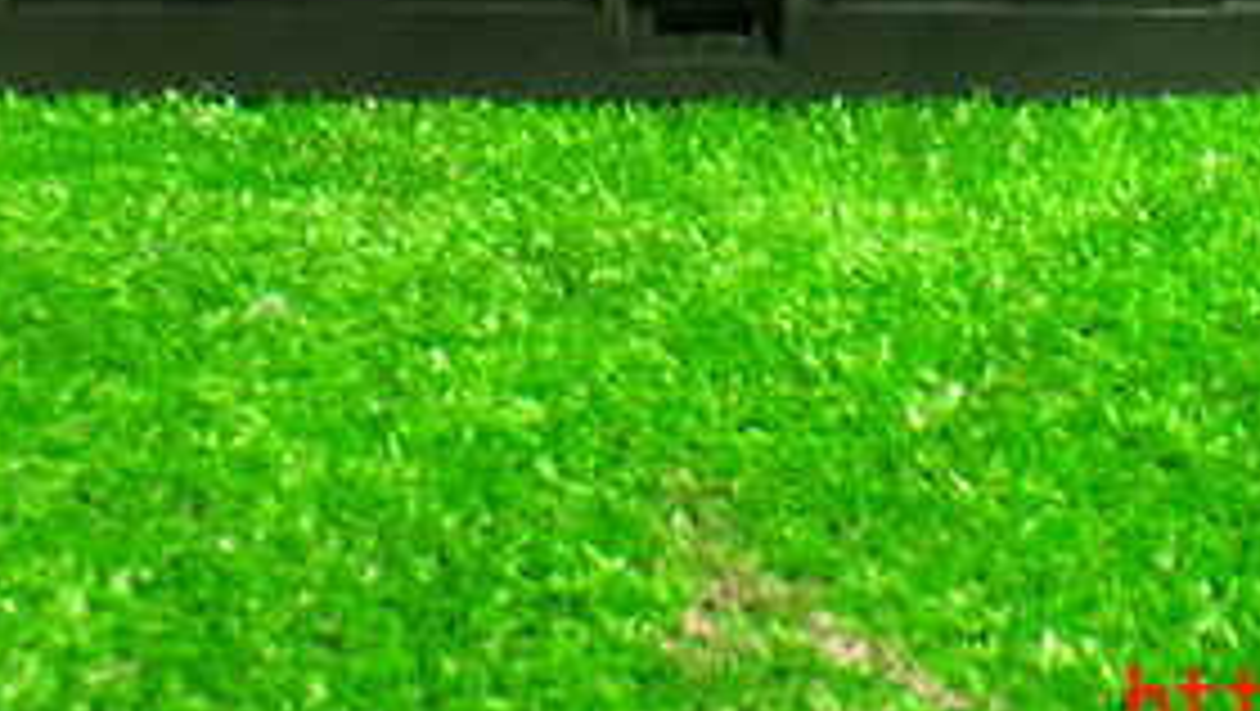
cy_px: -248
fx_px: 2340
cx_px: 792
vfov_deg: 16.2
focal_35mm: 70
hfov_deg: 30.0
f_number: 2.3
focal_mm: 5.4
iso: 800
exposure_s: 1/40
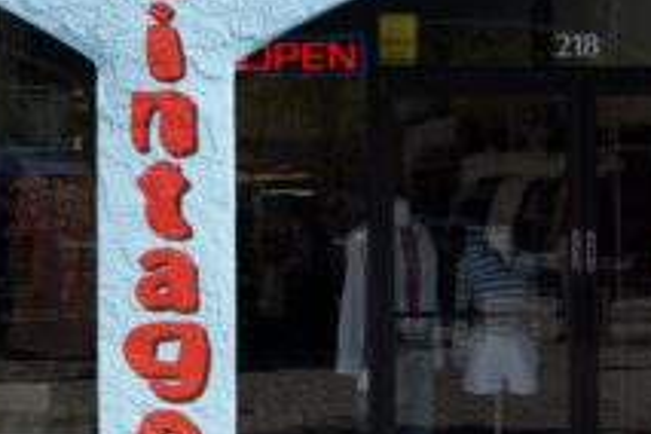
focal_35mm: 112
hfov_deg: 18.2
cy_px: 81
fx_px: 2025
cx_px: 205
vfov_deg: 12.2
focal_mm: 31
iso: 100
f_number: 4.5
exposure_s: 1/500
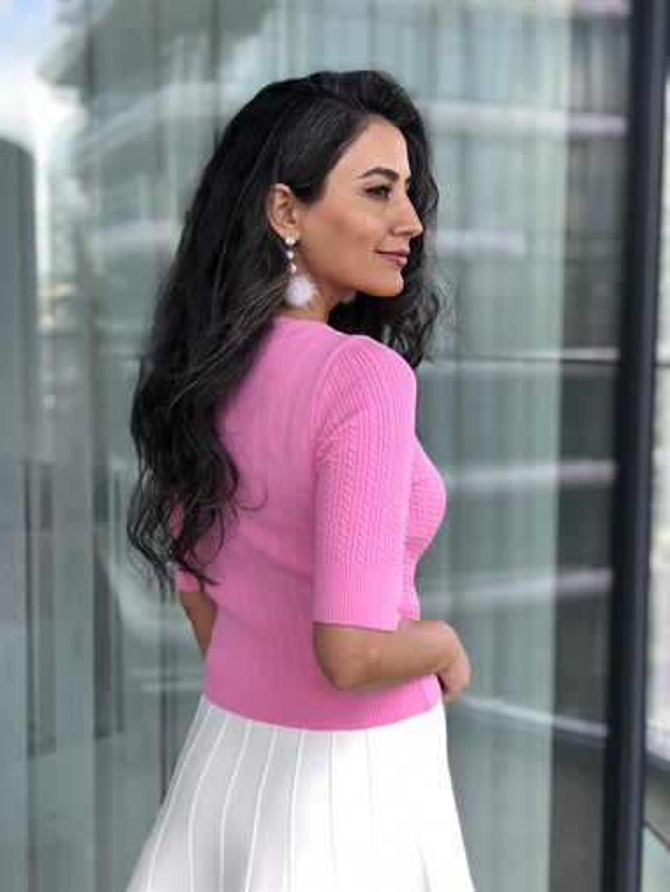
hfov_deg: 28.1
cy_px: 446
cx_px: 335
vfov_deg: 36.8
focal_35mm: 52
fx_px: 1341
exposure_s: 1/120
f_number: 2.4
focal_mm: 6
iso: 25
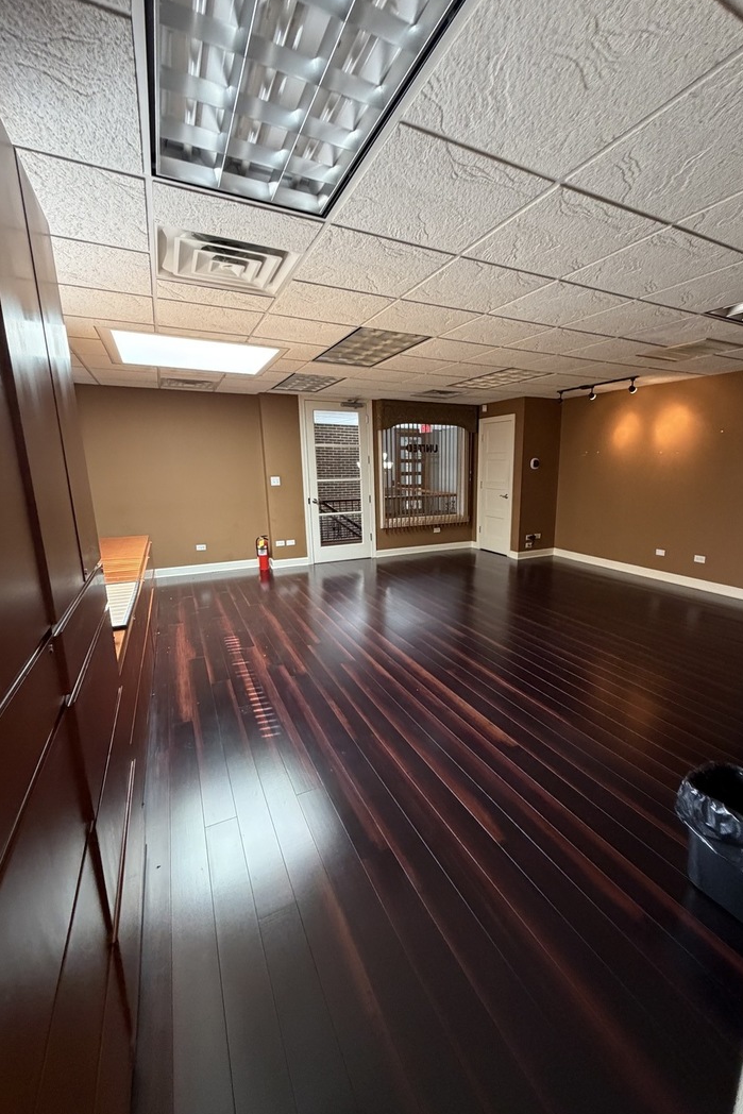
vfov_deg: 100.4
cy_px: 564
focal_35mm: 15
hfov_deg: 77.1
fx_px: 464
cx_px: 412
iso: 400
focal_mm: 2.22
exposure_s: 1/60
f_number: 2.2
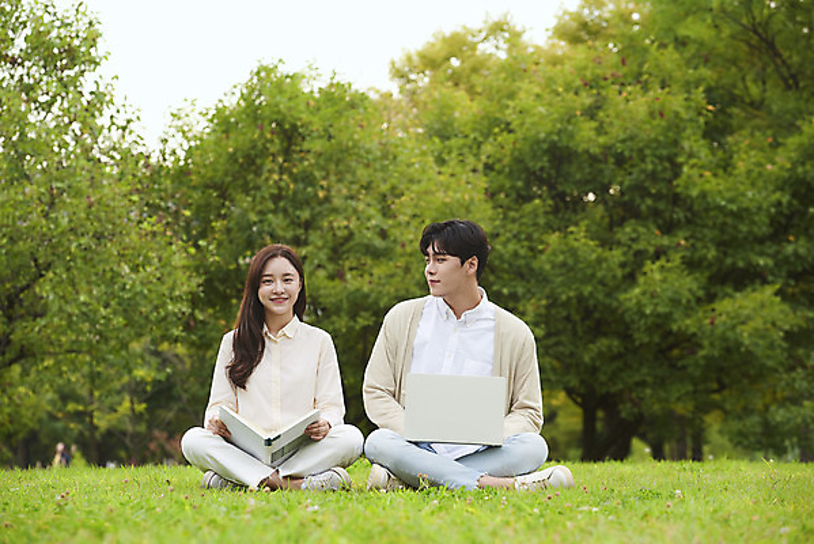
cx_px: 407
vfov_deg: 11.8
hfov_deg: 17.6
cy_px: 272
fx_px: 2624
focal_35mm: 116
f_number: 4.5
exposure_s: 1/100
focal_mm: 116
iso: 320
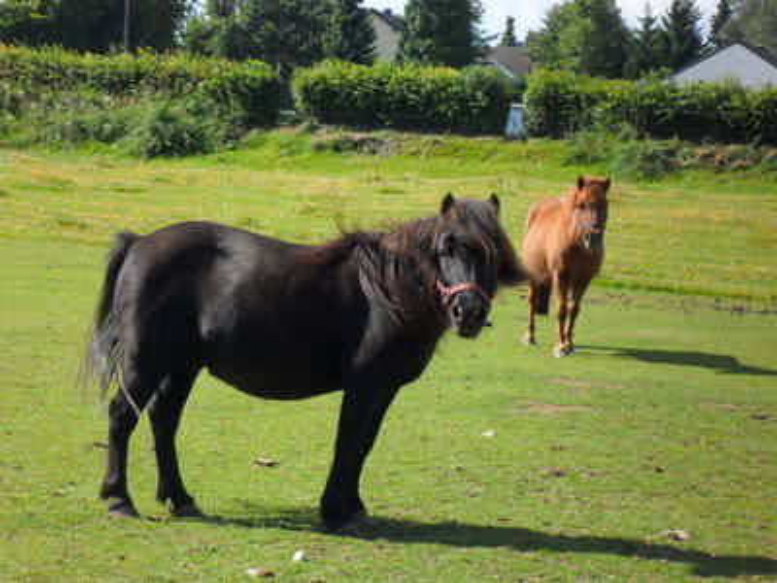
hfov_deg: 16.8
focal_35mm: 117
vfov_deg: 12.7
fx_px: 2626
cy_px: 292
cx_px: 388
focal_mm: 21
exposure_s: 1/250
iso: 100
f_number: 5.4
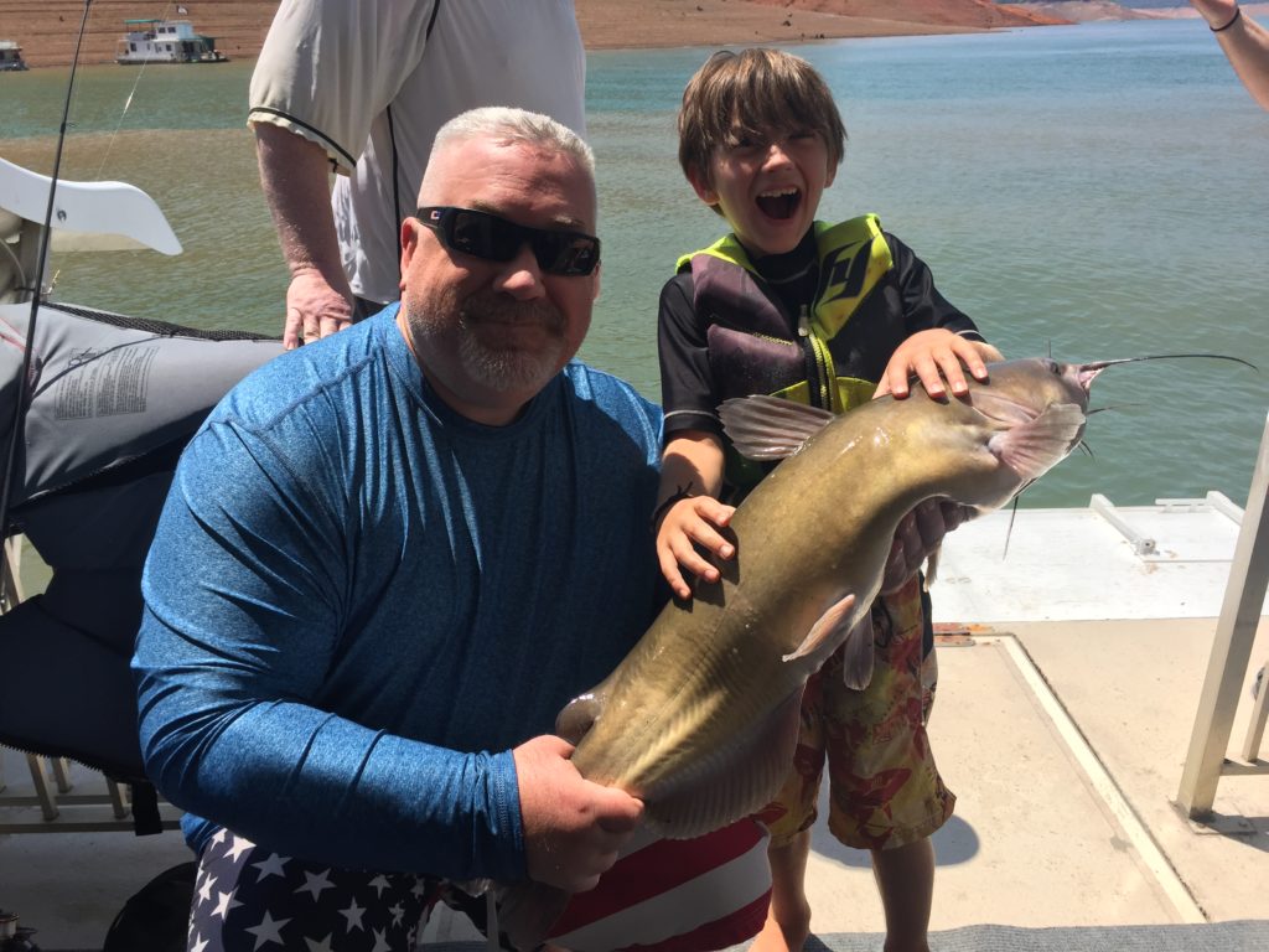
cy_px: 476
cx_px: 634
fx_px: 1063
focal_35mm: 29
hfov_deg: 61.7
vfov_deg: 48.2
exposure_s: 1/1883
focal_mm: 4.15
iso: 32
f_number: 2.2
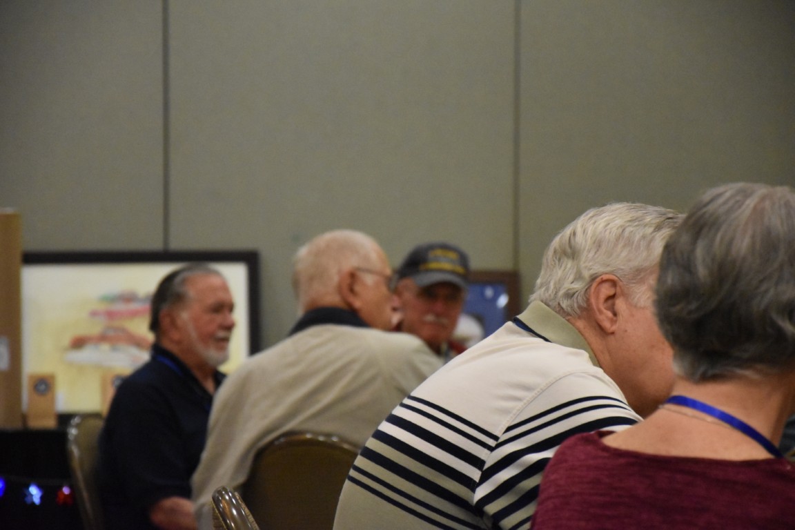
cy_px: 265
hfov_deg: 13.0
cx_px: 398
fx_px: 3478
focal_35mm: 158
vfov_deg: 8.7
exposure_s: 1/125
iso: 7200
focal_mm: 105
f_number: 5.6
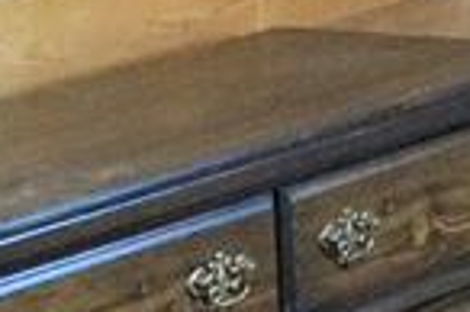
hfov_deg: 8.7
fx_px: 3104
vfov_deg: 5.8
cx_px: 245
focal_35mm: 238
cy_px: 74
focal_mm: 34
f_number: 4
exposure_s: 1/160
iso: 6400
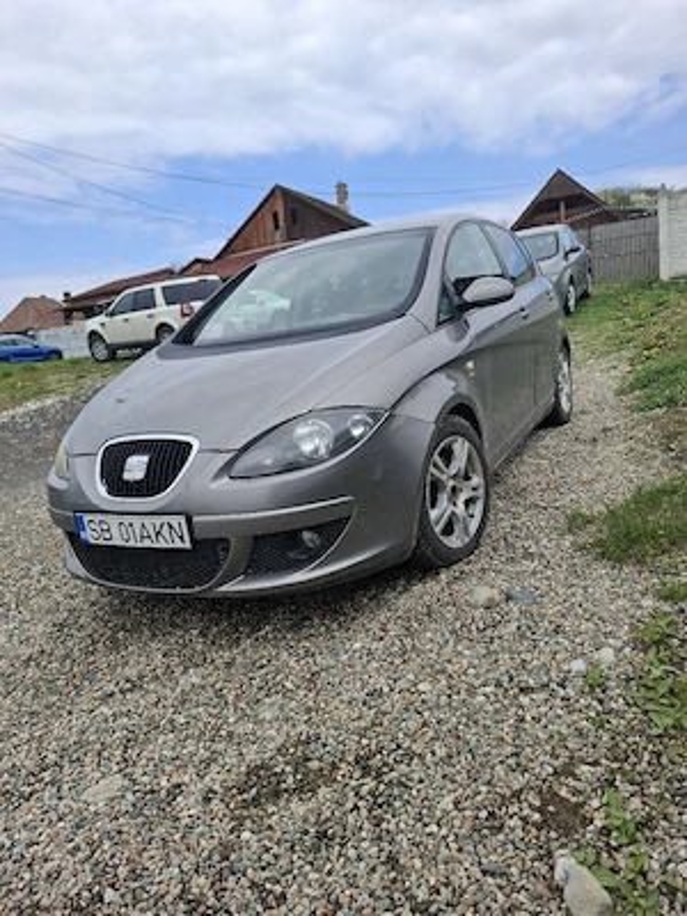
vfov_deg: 73.9
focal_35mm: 23
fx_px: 609
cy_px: 458
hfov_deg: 58.9
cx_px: 344
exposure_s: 1/1429
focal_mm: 5.54
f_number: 1.8
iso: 50
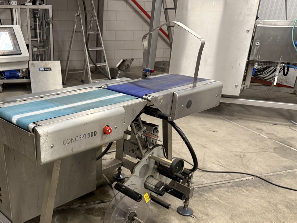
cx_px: 90
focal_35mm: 36
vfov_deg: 38.9
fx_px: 309
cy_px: 158
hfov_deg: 50.1
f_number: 1.78
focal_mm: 6.76
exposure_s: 1/50
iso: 400
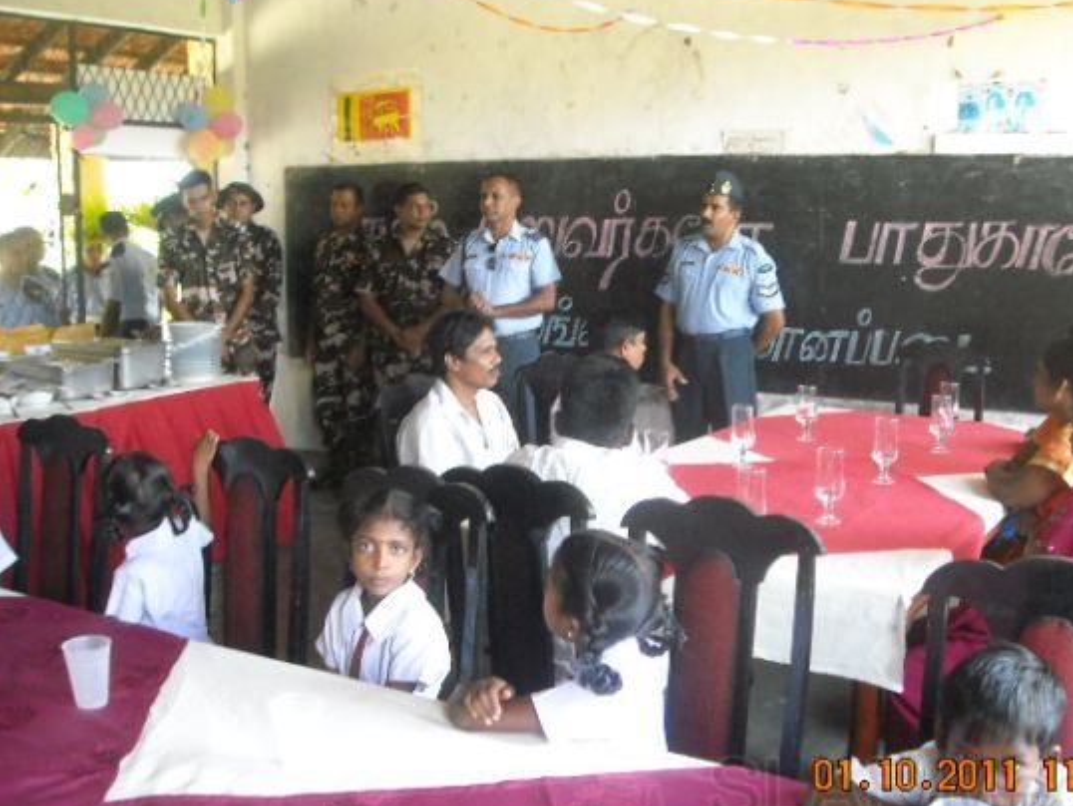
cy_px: 421
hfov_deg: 47.8
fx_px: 1209
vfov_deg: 36.8
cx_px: 596
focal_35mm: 39
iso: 400
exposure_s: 1/52
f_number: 2.8
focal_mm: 5.7
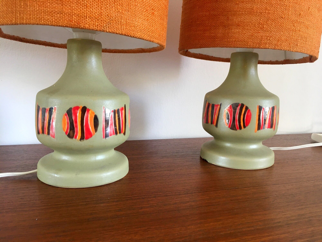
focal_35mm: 29
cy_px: 121
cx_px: 161
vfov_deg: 48.2
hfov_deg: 61.7
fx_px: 270
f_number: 2.2
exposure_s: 1/33
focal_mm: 4.15
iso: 125
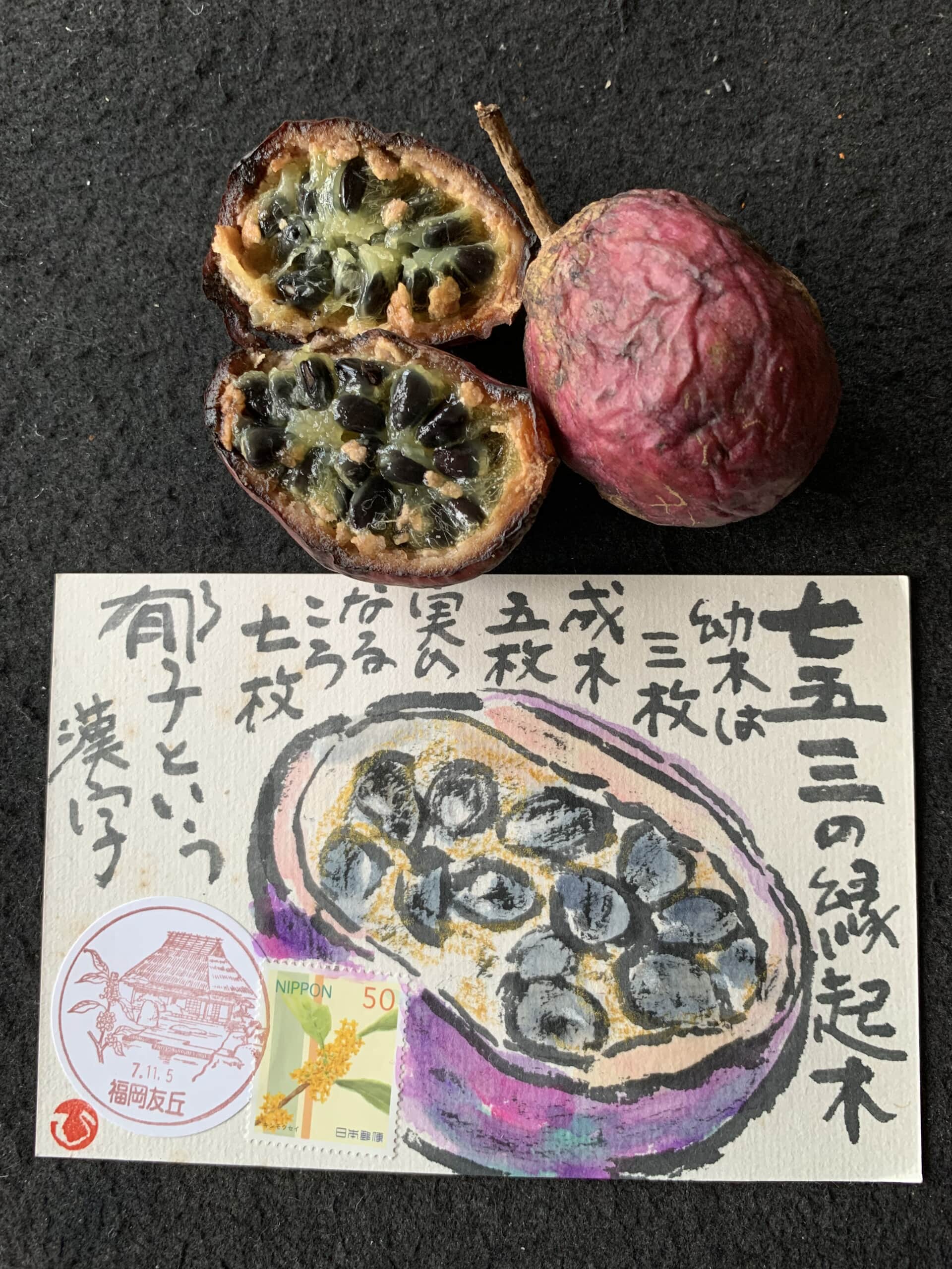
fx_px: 953
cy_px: 634
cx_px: 476
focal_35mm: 26
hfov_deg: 53.1
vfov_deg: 67.3
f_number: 1.8
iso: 100
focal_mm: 4.25
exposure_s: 1/82
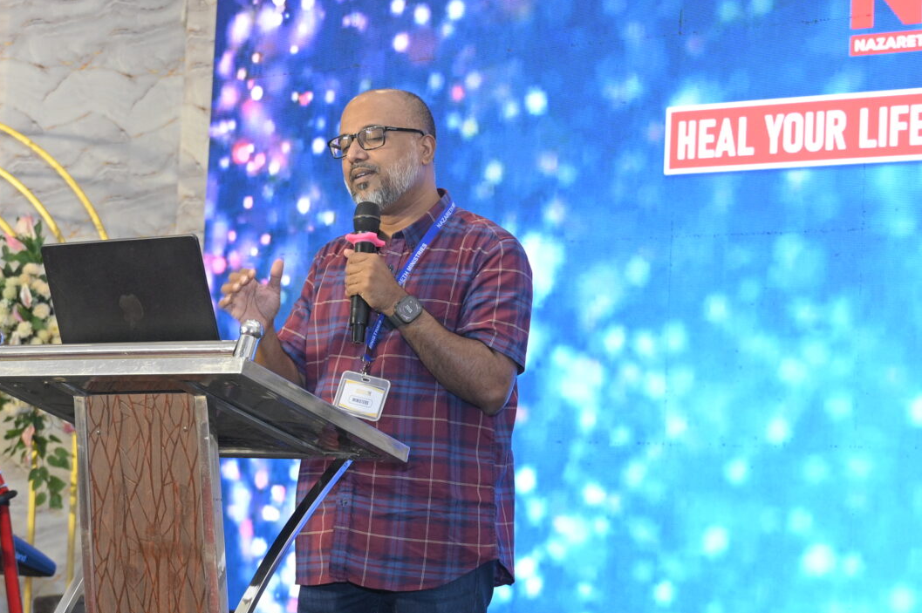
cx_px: 392
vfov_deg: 14.8
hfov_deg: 22.1
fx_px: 2354
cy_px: 308
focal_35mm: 92
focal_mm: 38
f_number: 3.2
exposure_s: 1/160
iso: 1250
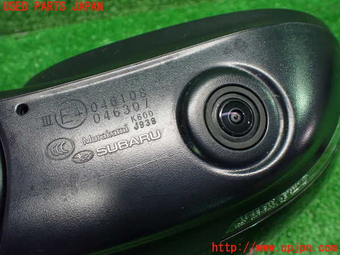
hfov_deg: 60.0
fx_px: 295
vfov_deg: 46.8
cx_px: 170
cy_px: 128
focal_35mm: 30
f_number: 2.3
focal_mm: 5.4
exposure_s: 1/100
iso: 800
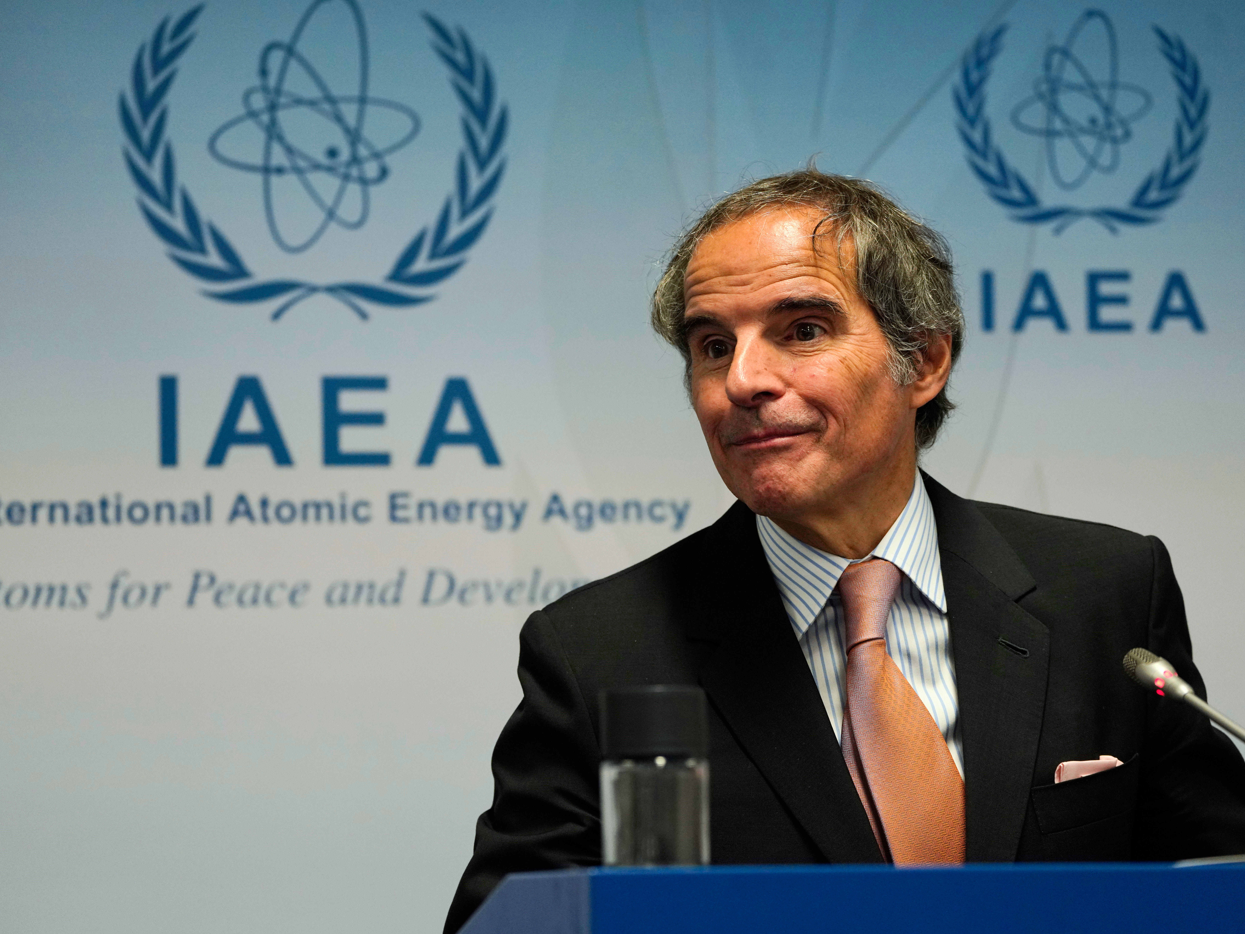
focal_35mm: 122
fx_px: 4388
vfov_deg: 12.1
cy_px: 470
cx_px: 638
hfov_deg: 16.1
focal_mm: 112
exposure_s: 1/160
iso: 1600
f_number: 4.5
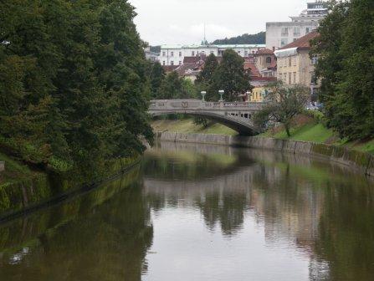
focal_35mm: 134
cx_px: 187
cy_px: 140
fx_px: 1449
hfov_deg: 14.7
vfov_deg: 11.1
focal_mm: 27.8
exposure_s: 1/160
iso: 80
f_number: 6
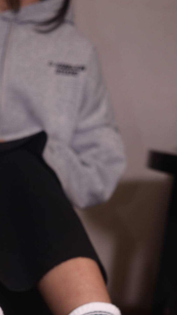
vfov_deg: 30.4
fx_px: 559
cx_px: 39
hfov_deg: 17.9
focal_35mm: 67
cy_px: 268
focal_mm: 35
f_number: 5.6
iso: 640
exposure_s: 1/125
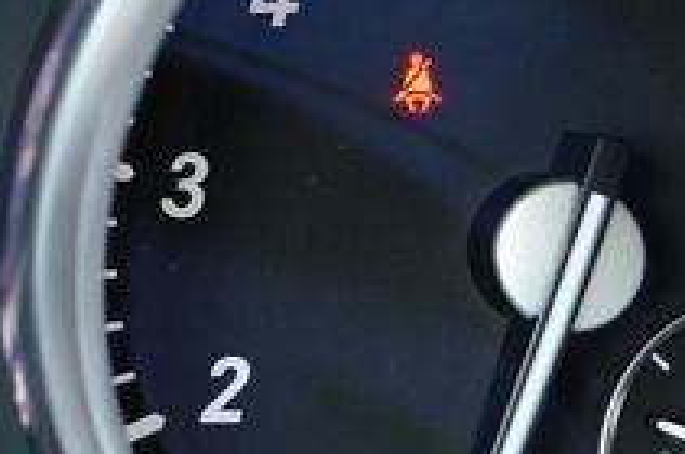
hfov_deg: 13.7
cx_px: -338
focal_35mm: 141
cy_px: -199
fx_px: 2679
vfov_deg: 9.5
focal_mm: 29
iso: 250
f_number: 2.8
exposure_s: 1/30
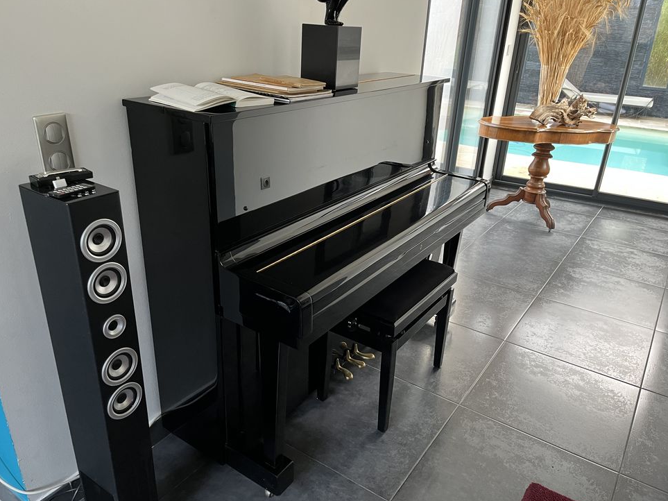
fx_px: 521
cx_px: 334
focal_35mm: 27
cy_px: 255
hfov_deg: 65.3
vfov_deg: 51.3
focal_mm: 5.1
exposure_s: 1/60
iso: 200
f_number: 1.6
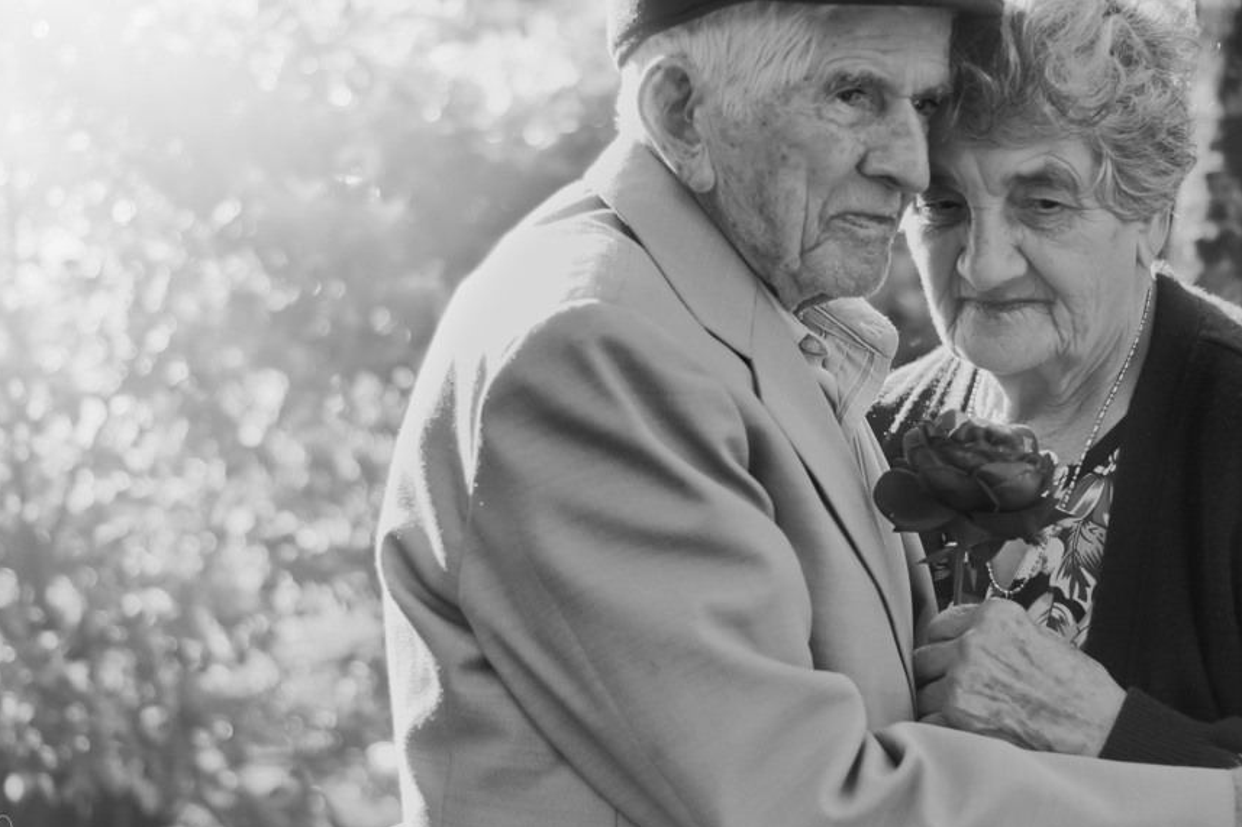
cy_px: 406
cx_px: 733
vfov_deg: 13.0
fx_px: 3622
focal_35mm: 105
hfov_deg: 19.4
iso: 100
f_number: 2
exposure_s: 1/320
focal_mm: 50
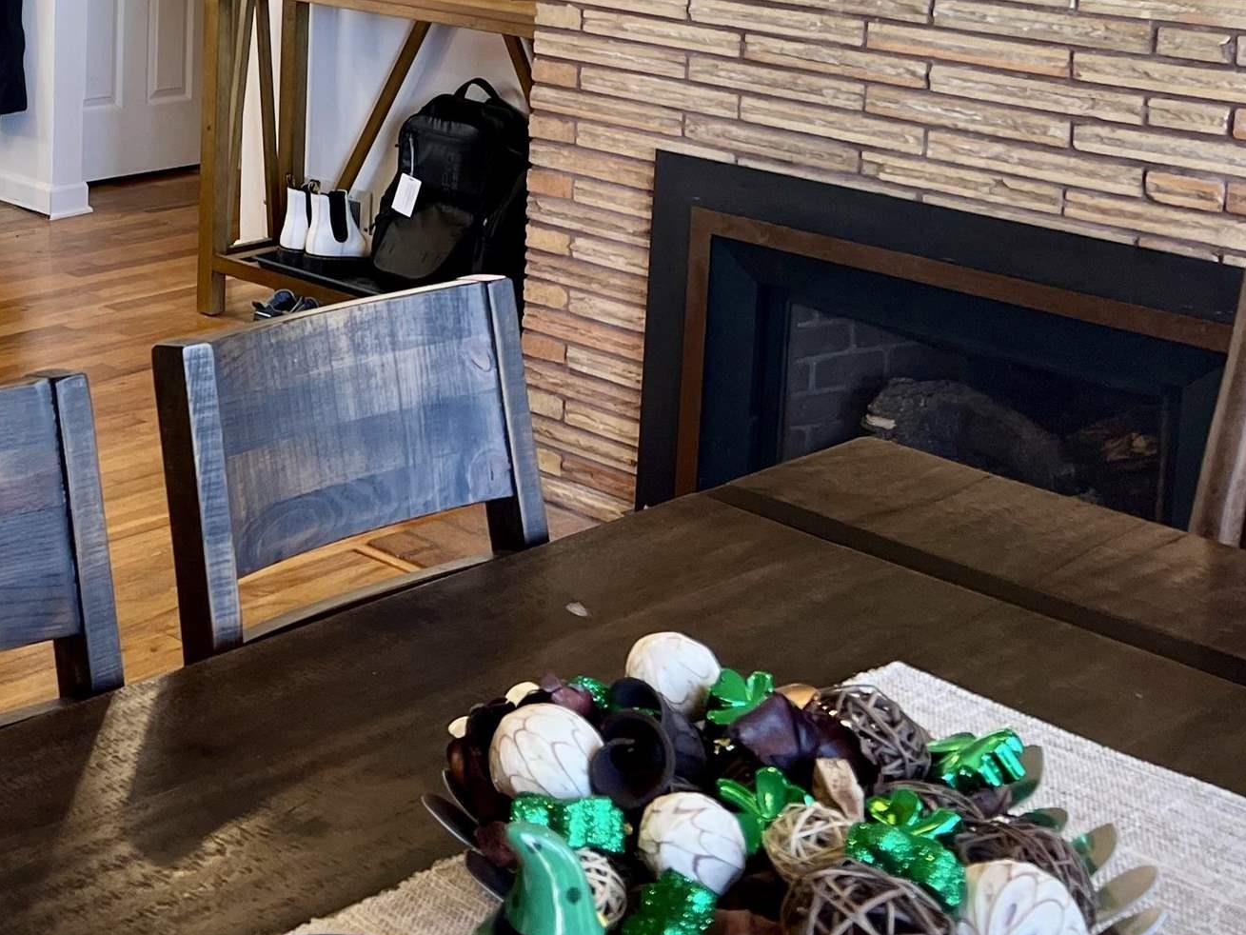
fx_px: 2196
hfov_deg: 28.4
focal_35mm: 61
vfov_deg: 22.7
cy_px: -92
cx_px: -168
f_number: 1.5
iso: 50
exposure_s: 1/120
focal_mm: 5.7
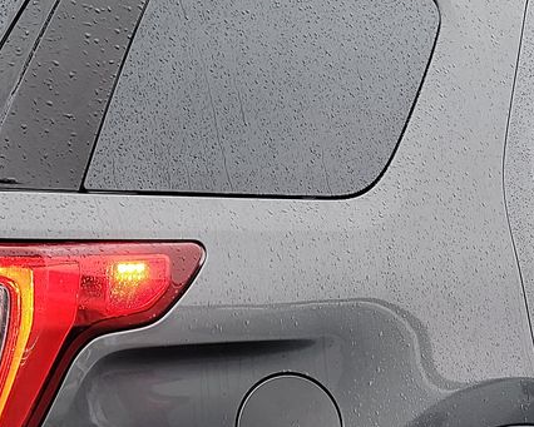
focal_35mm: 88
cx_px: 280
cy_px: 520
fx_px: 1391
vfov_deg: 16.7
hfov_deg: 21.7
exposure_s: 1/59
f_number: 1.8
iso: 156
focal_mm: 6.7
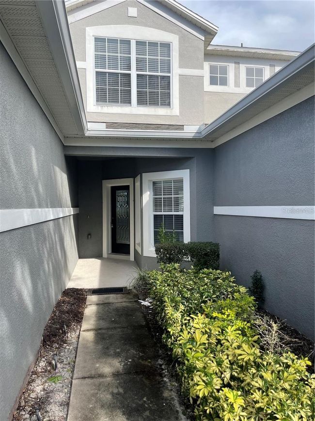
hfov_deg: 53.1
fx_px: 316
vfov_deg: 67.3
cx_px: 158
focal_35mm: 26
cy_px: 210
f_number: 1.6
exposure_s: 1/1247
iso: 32
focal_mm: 4.2
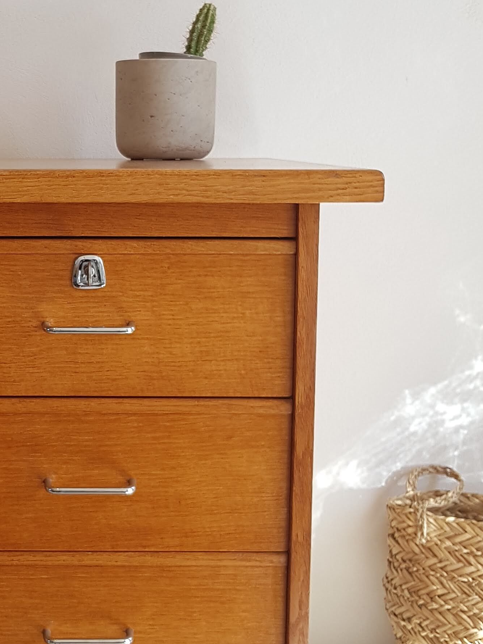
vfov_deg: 32.7
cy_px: 307
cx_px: 43
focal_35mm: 59
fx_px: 1098
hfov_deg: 24.1
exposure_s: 1/104
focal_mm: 4.2
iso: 50
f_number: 1.7
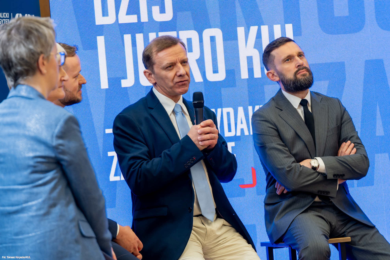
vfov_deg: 8.2
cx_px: 195
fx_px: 1809
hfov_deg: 12.3
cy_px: 130
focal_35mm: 167
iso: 400
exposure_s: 1/100
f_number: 4.5
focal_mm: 167
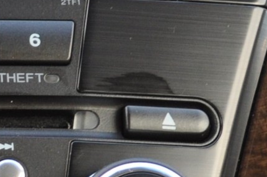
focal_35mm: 383
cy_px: 184
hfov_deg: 5.3
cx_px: -216
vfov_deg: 3.6
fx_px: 2836
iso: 400
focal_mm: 44
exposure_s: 1/60
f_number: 5.3
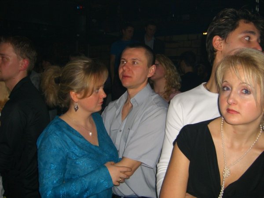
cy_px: 99
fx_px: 290
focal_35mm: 38
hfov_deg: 49.0
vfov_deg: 37.7
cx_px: 132
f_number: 2.8
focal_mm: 7.9
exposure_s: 1/60
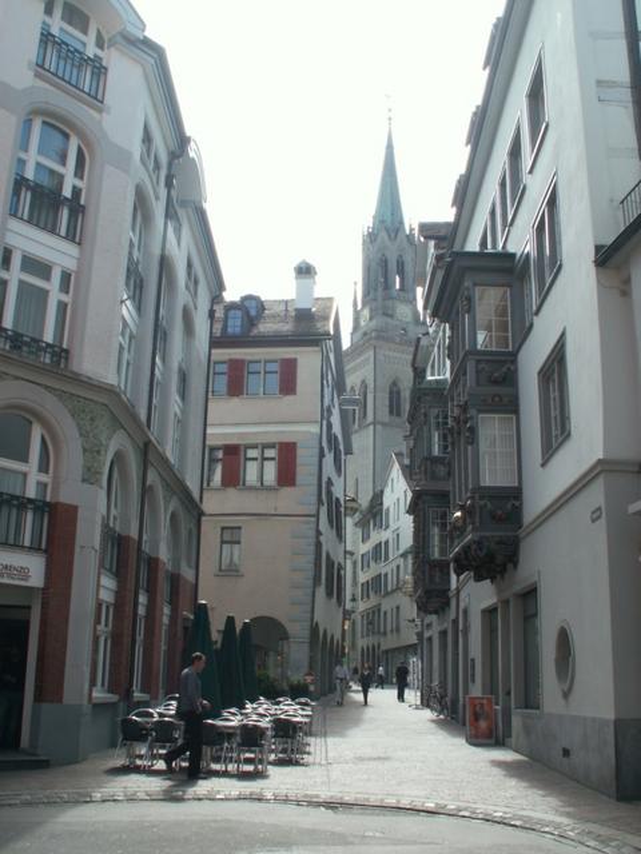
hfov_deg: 40.7
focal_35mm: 35
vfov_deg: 52.6
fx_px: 864
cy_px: 427
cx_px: 320
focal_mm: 5.86
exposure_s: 1/125
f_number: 5.6
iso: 50
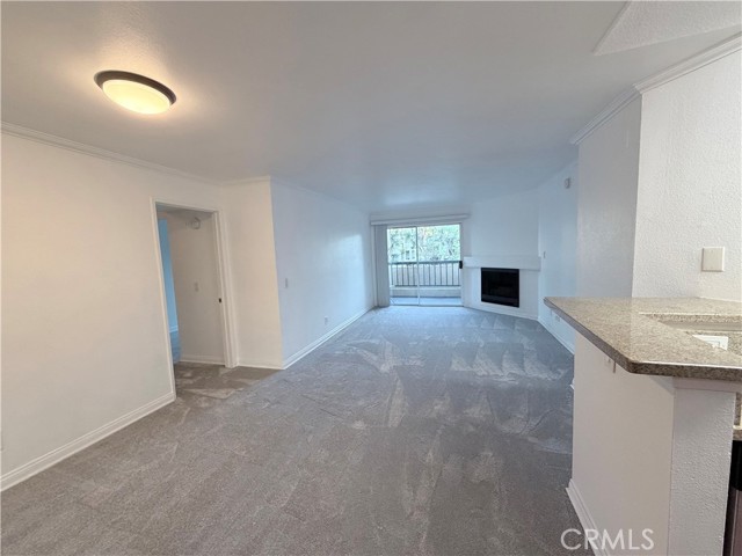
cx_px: 371
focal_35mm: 14
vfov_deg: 85.7
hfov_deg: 102.1
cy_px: 278
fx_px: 300
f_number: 2.2
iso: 250
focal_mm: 2.22
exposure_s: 1/120
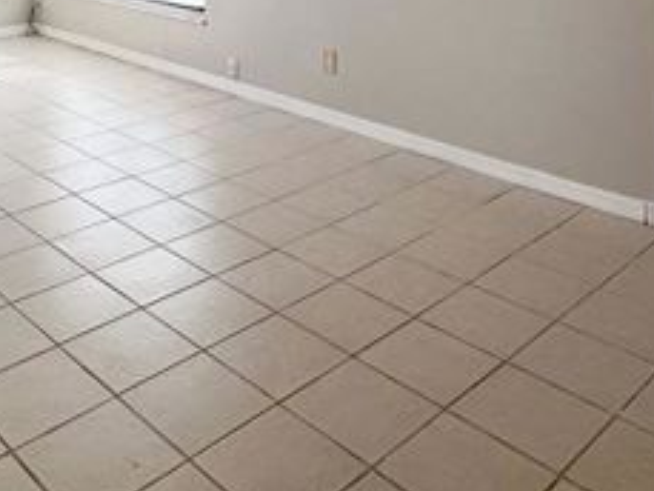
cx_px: 216
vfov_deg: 30.1
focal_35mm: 40
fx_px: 756
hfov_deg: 46.0
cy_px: -114
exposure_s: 1/120
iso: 32
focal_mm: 1.57
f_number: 1.8
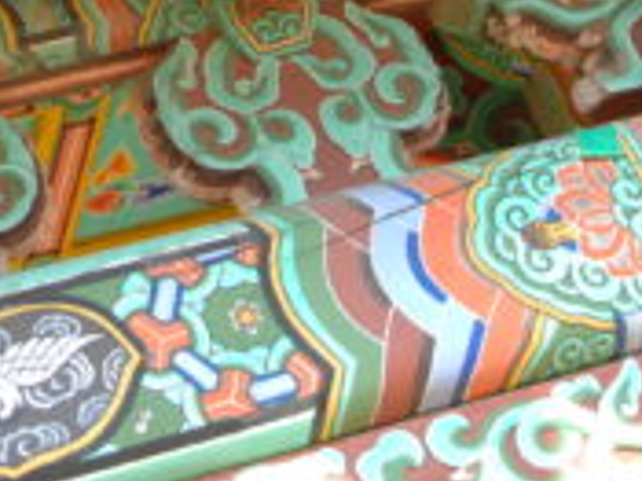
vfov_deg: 7.2
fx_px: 3747
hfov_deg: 9.8
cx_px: 154
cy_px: -305
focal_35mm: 202
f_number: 5.6
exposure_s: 1/60
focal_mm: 31
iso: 400
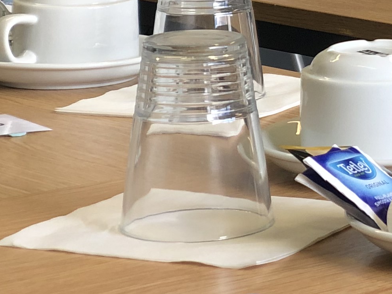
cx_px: 795
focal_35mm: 212
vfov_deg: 6.9
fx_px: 2401
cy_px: -82
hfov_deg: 8.8
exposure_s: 1/50
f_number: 2.4
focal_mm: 6
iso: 16
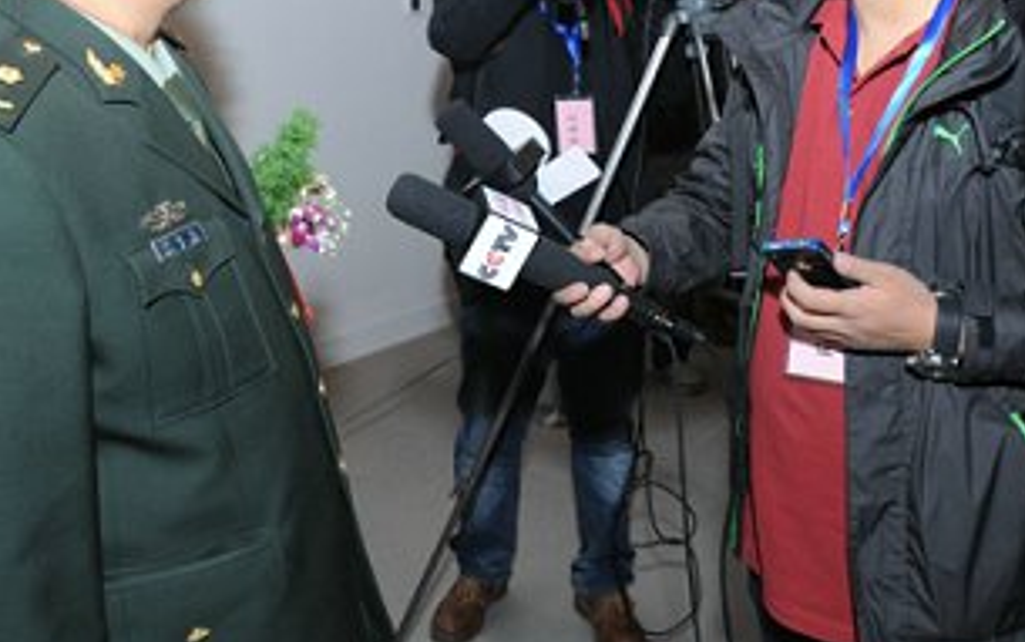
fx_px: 1118
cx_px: 487
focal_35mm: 40
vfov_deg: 31.1
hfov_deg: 49.2
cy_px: 111
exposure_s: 1/60
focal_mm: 24
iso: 640
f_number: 6.3
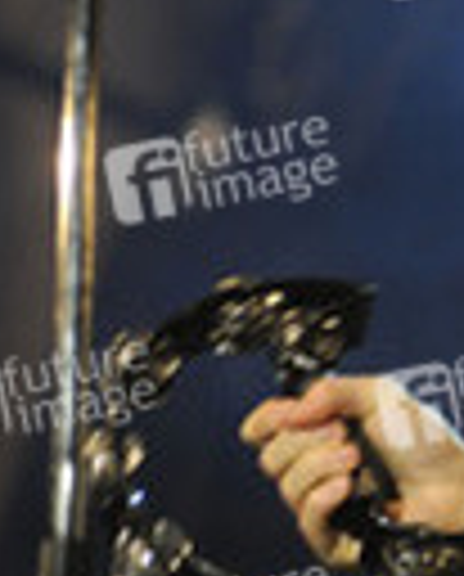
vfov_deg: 2.9
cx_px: 1002
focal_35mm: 659
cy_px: 58
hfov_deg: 2.3
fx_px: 11272
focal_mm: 200
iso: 3200
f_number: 6.3
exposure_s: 1/200
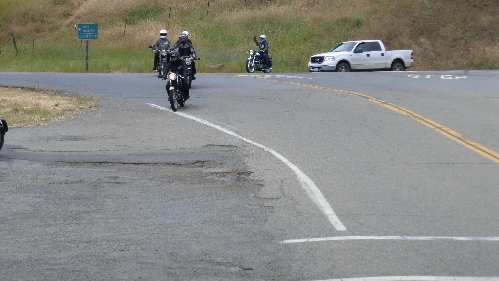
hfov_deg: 18.5
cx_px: 257
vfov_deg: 10.4
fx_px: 1535
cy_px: 93
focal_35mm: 116
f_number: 5.2
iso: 100
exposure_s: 1/400
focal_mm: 16.1
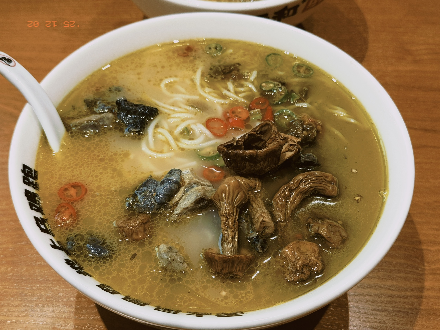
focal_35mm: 48
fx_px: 610
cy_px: 165
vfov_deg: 30.3
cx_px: 220
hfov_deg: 39.7
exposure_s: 1/50
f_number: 1.78
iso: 64
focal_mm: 6.76
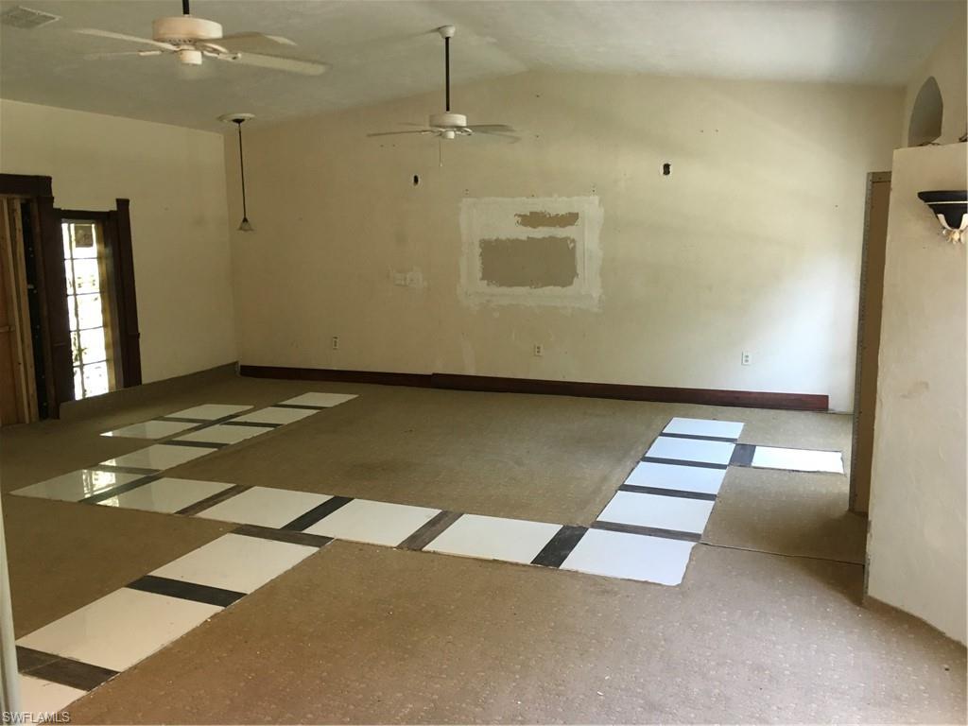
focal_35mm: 29
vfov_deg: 48.2
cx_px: 484
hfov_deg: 61.7
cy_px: 363
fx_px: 811
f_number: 2.2
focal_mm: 4.15
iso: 100
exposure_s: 1/30
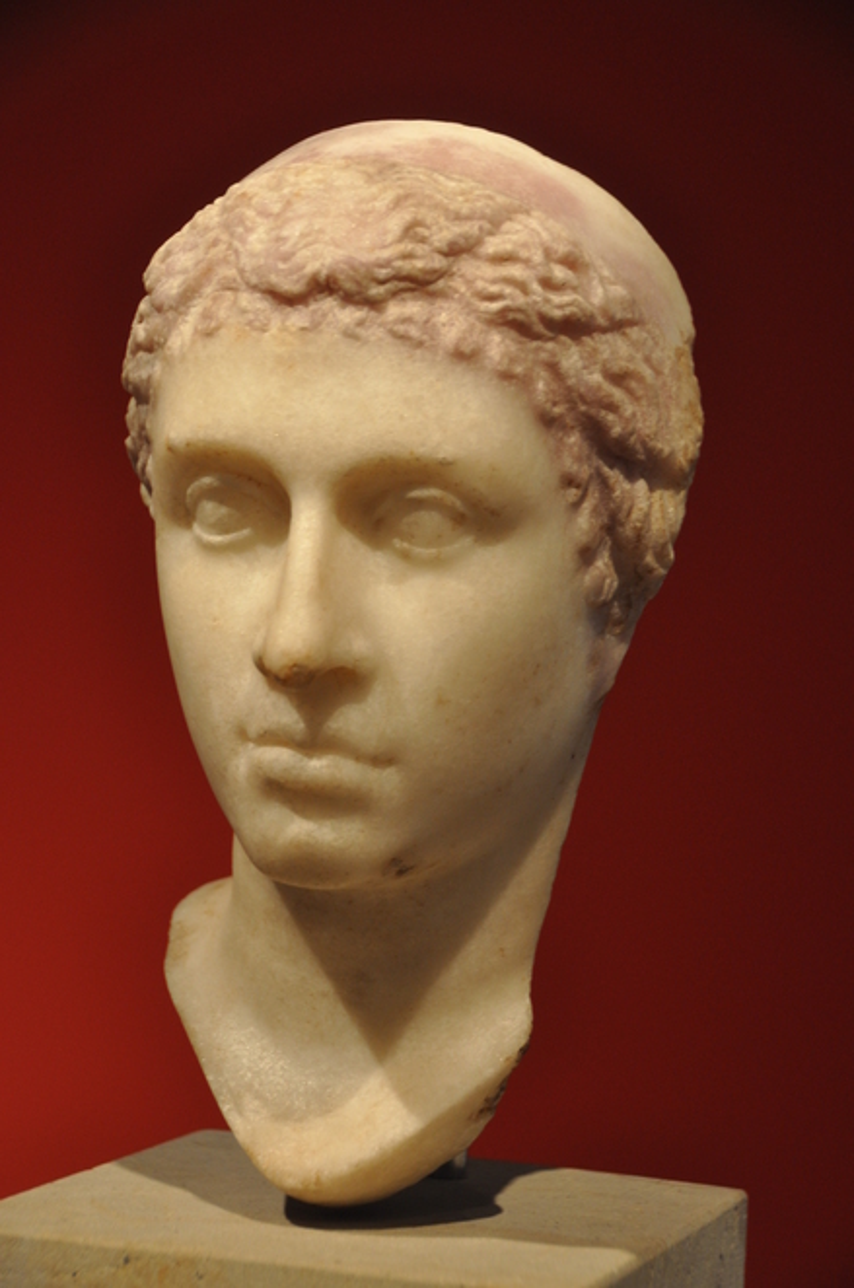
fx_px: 3321
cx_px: 427
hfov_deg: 14.7
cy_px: 644
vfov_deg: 21.9
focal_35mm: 93
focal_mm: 62
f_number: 4.8
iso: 500
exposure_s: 1/50
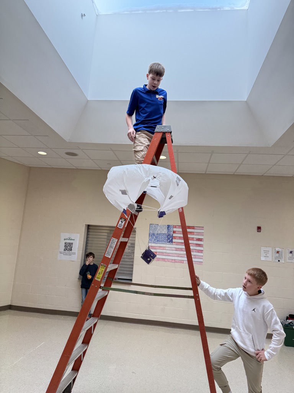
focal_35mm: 24
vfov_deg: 71.6
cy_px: 196
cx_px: 147
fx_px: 272
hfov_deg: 56.8
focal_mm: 6.76
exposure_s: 1/304
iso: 80
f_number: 1.78
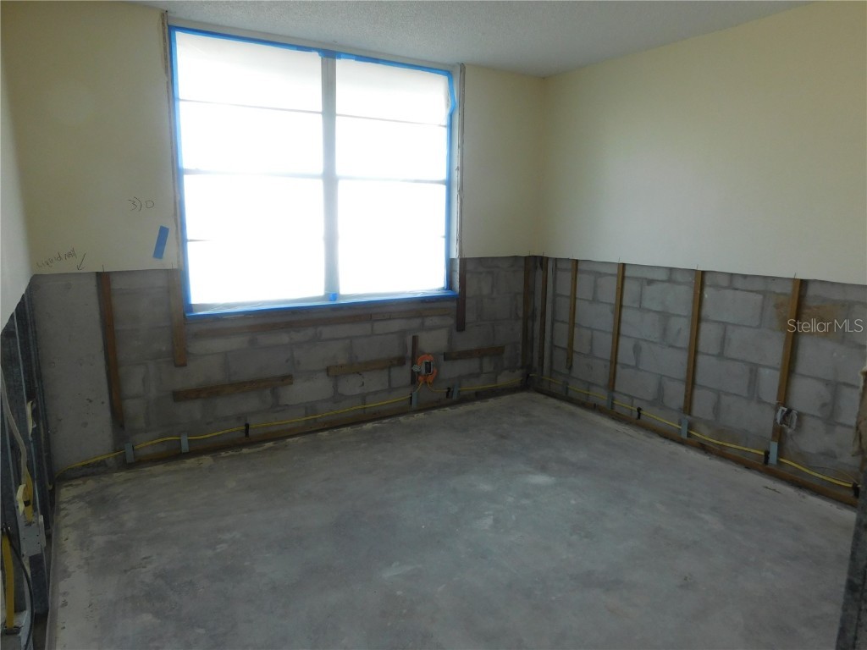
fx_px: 576
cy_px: 325
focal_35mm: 23
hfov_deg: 73.9
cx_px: 434
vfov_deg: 58.9
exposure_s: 1/80
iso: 125
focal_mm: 4
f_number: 3
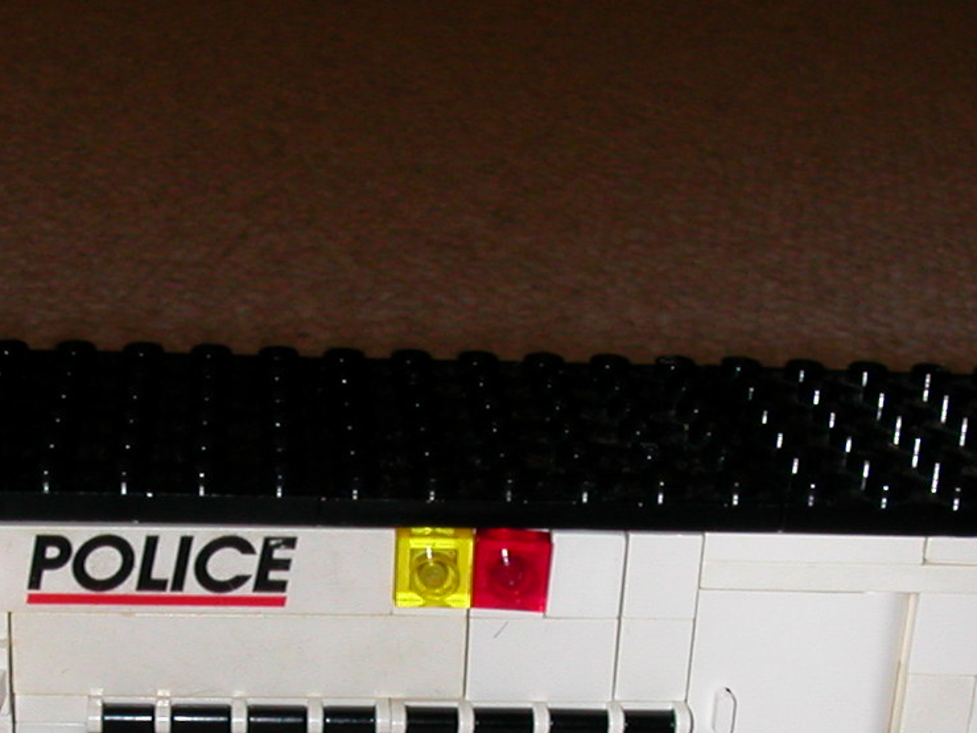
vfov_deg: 17.9
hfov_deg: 24.4
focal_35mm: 80
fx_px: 2258
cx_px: 393
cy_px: 769
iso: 100
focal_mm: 5.6
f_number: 4.5
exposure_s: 1/59.9
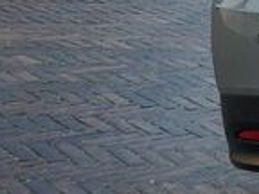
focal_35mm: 136
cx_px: 622
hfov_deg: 11.8
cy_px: -91
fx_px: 1018
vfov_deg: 10.5
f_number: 1.8
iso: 20
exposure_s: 1/362
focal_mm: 5.4
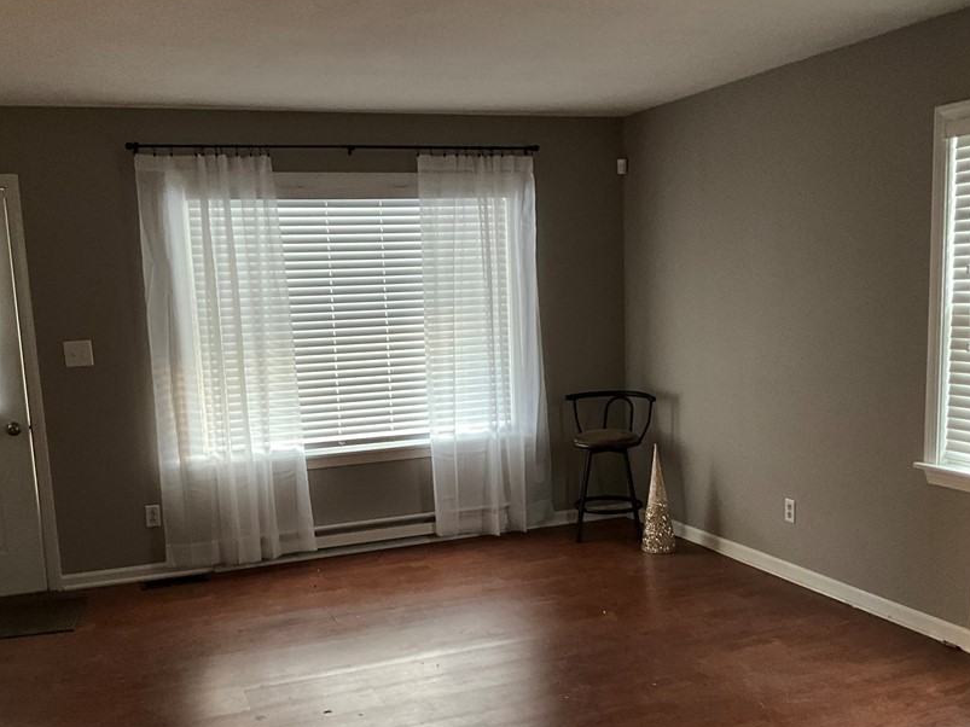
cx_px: 463
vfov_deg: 38.4
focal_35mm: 37
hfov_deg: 50.1
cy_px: 452
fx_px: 1037
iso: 320
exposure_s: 1/34
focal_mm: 3
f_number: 1.8
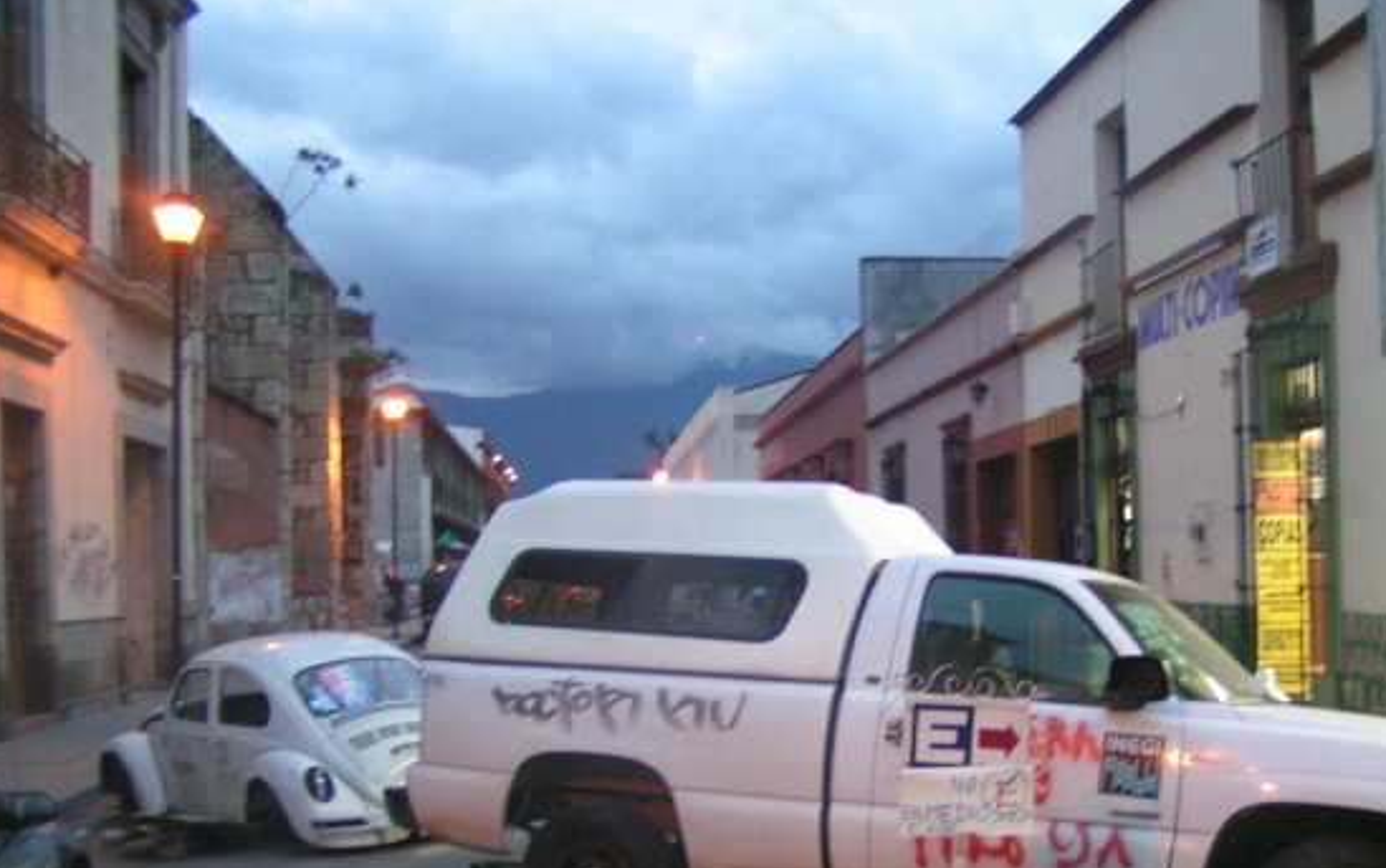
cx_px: 794
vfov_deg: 27.2
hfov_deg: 42.5
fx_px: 1776
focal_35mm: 47
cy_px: 600
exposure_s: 1/5
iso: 200
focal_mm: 5.8
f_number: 2.8
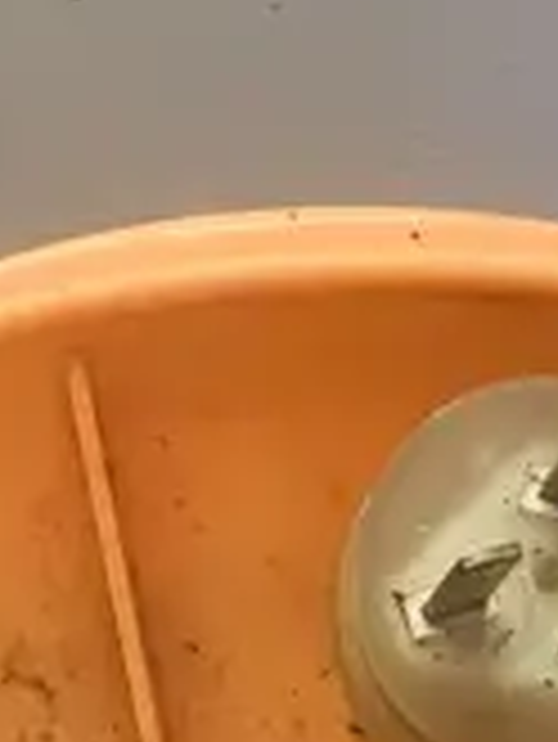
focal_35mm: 174
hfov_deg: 8.5
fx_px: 3735
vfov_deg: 9.9
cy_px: 1835
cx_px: 86
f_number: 1.8
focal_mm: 3.99
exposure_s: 1/50
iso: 64
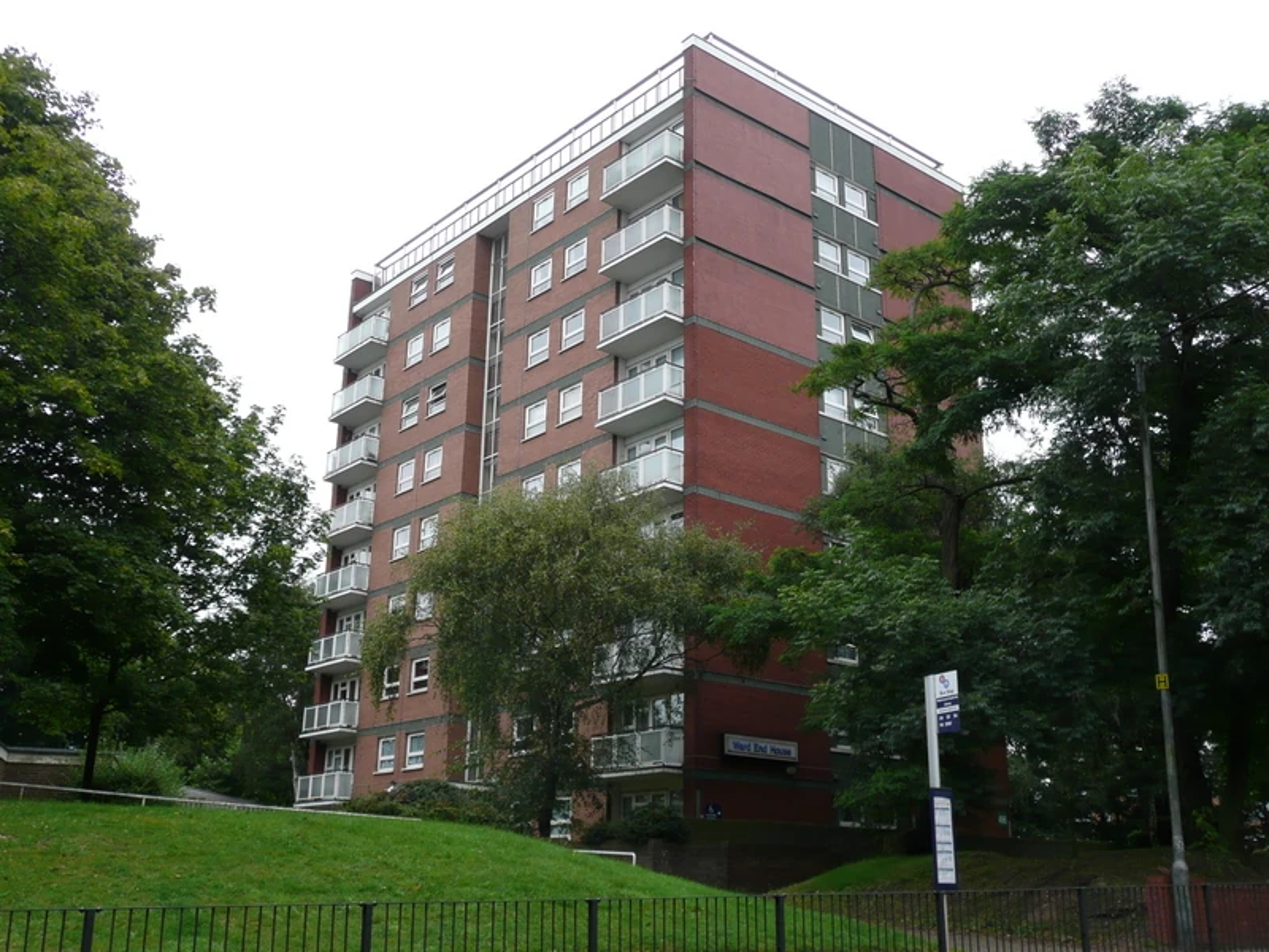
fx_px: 1320
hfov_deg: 51.4
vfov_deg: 39.7
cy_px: 476
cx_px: 634
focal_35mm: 36
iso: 100
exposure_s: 1/100
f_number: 3.7
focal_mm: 5.8
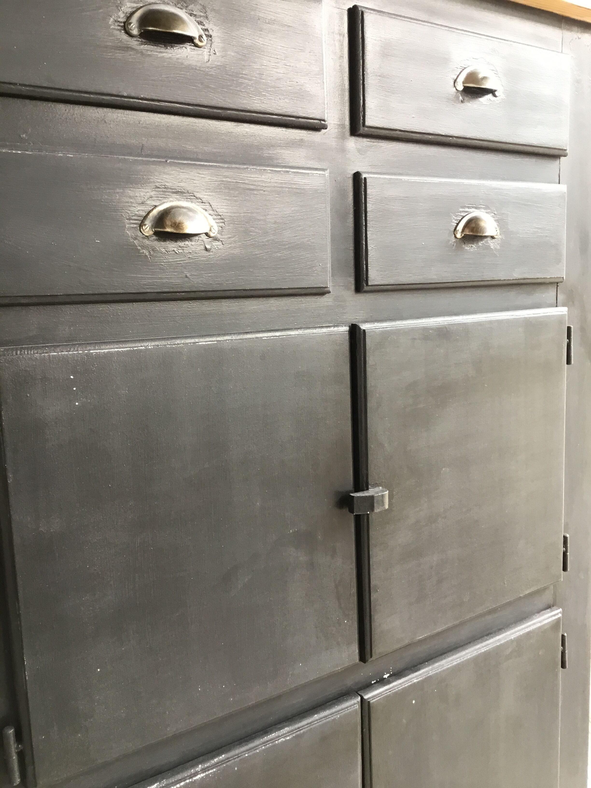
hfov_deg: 45.4
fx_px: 706
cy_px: 394
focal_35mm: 31
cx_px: 296
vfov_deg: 58.4
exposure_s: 1/33
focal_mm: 3.3
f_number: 2.4
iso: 40
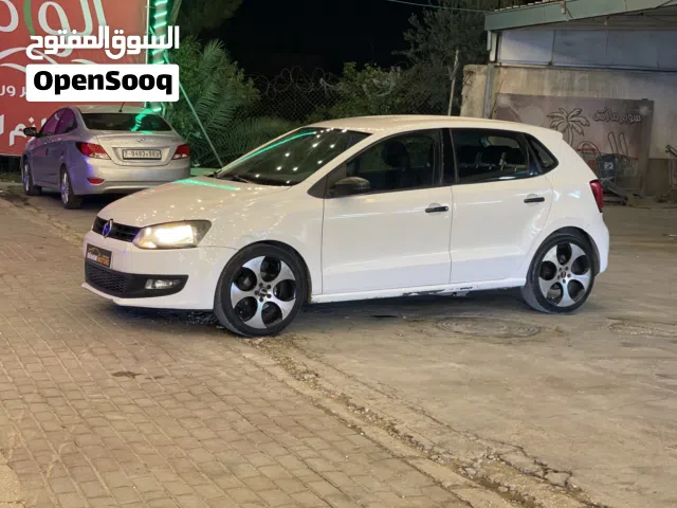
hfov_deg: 30.3
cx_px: 338
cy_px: 254
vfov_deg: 22.9
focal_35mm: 64
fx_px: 1252
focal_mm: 7.5
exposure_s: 1/33
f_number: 2.2
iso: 200
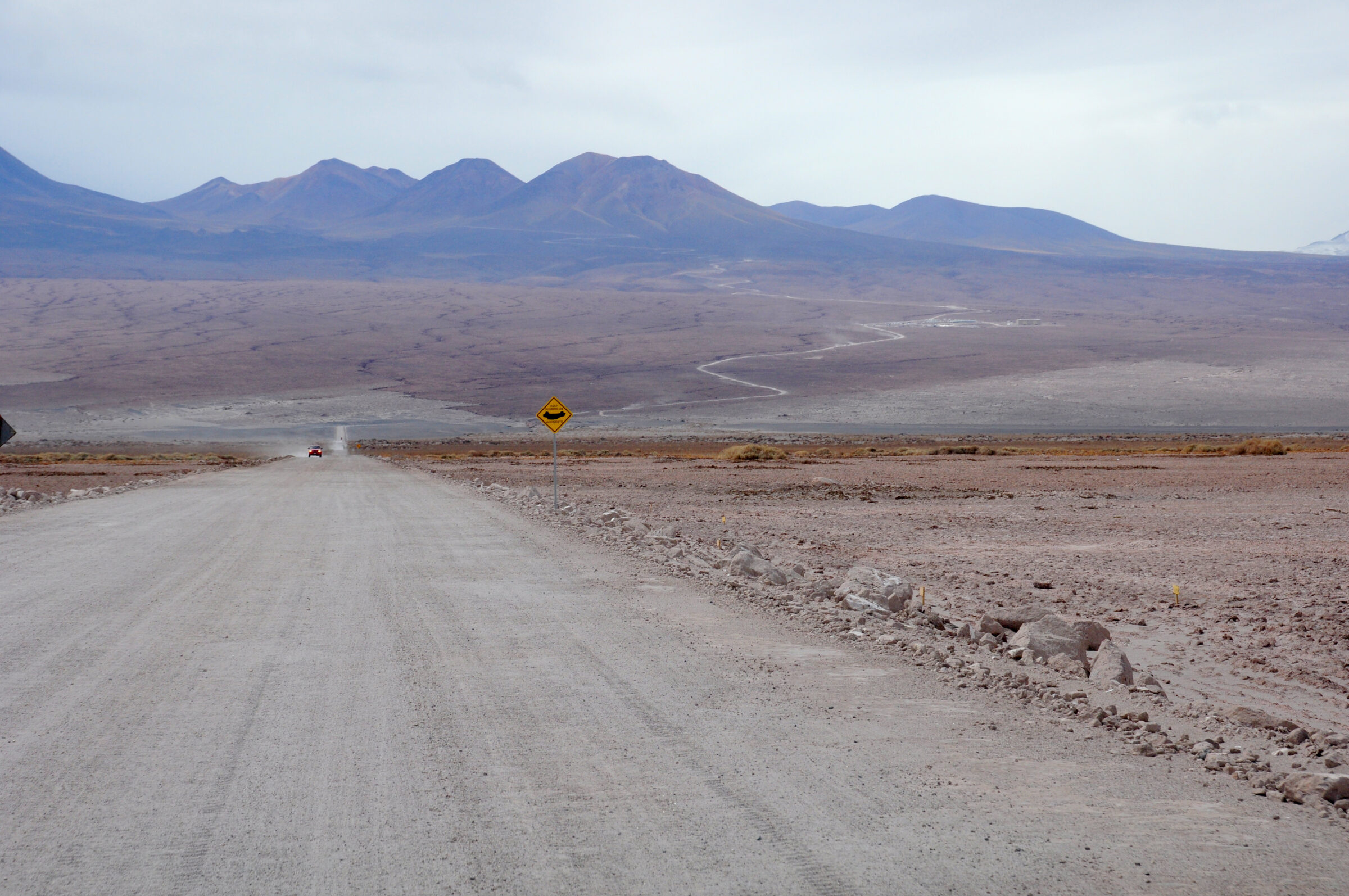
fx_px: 3088
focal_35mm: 82
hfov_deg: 24.6
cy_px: 448
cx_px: 674
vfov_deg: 16.5
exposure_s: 1/400
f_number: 10
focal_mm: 55
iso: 320
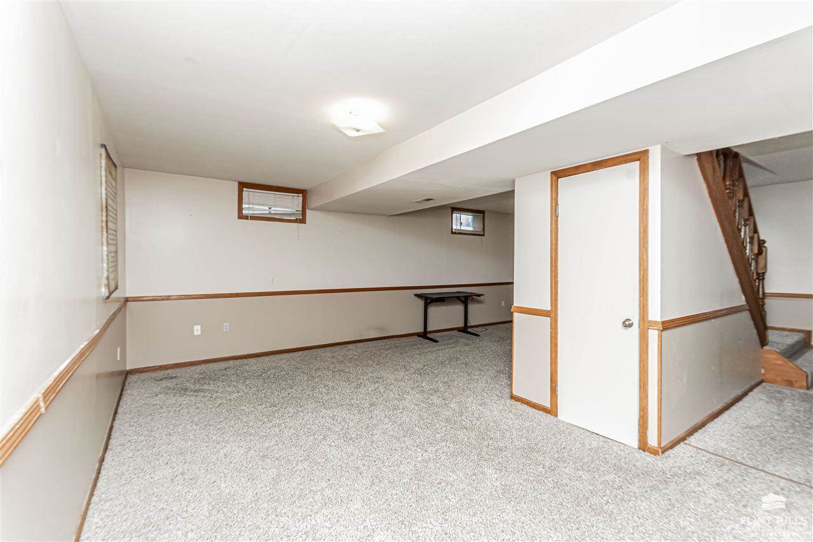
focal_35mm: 15
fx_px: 339
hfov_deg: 100.4
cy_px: 271
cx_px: 406
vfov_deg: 77.3
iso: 2200
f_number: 10
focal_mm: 10
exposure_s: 1/60
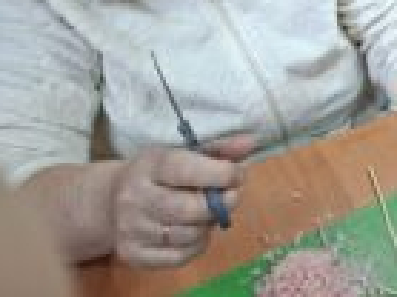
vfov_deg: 23.2
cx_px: 491
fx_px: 665
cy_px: -56
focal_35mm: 58
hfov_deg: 28.4
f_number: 1.8
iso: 320
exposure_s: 1/50
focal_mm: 5.54
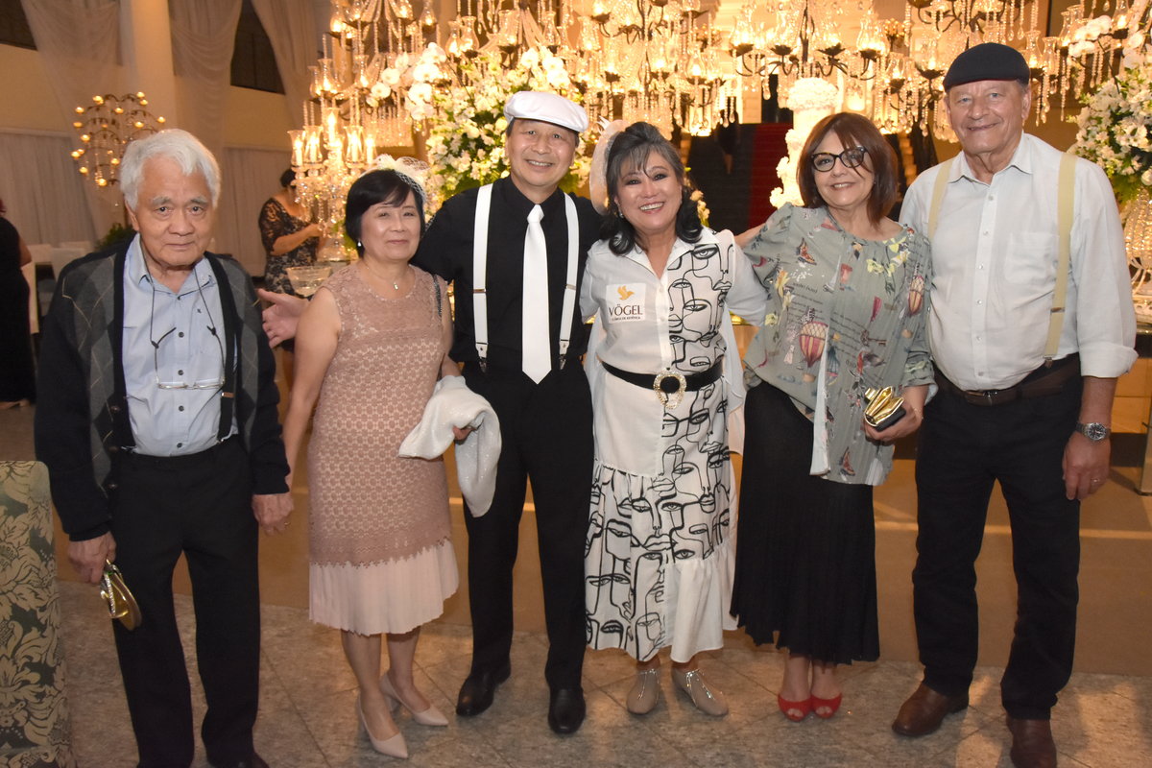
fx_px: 864
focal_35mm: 27
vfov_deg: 47.9
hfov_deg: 67.4
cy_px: 384
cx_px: 576
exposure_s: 1/80
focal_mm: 18
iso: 1600
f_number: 5.6
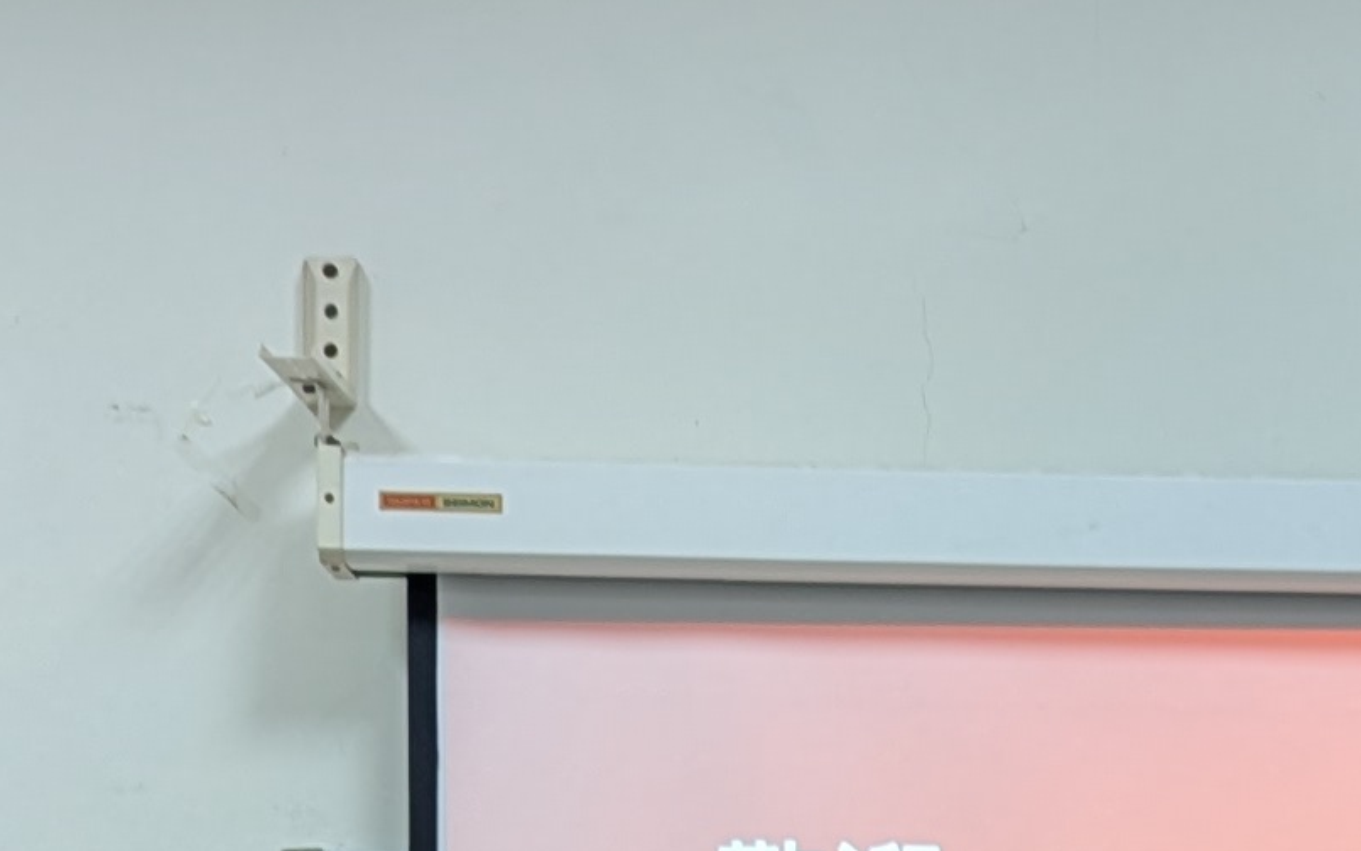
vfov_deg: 9.3
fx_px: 4785
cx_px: 1251
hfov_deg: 16.0
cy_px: 1873
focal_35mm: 129
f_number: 1.85
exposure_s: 1/24
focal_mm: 6.81
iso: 40
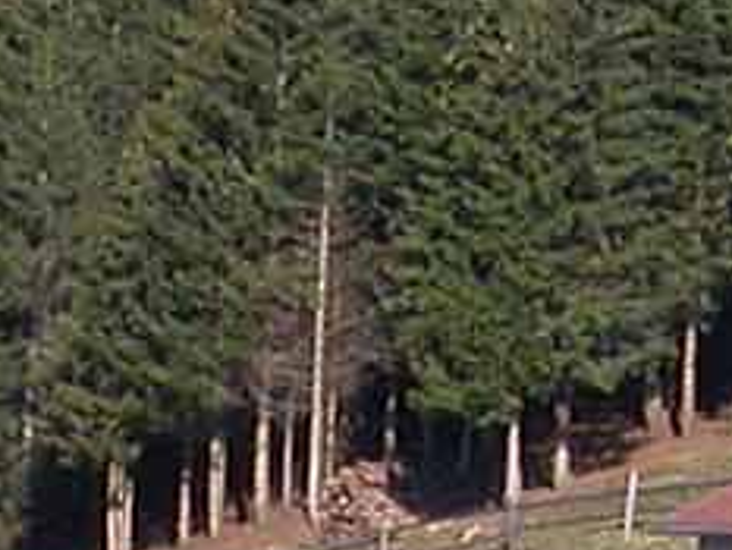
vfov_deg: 1.6
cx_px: 587
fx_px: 20142
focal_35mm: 952
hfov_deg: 2.1
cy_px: 635
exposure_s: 1/306
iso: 100
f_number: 6.6
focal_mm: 26.9
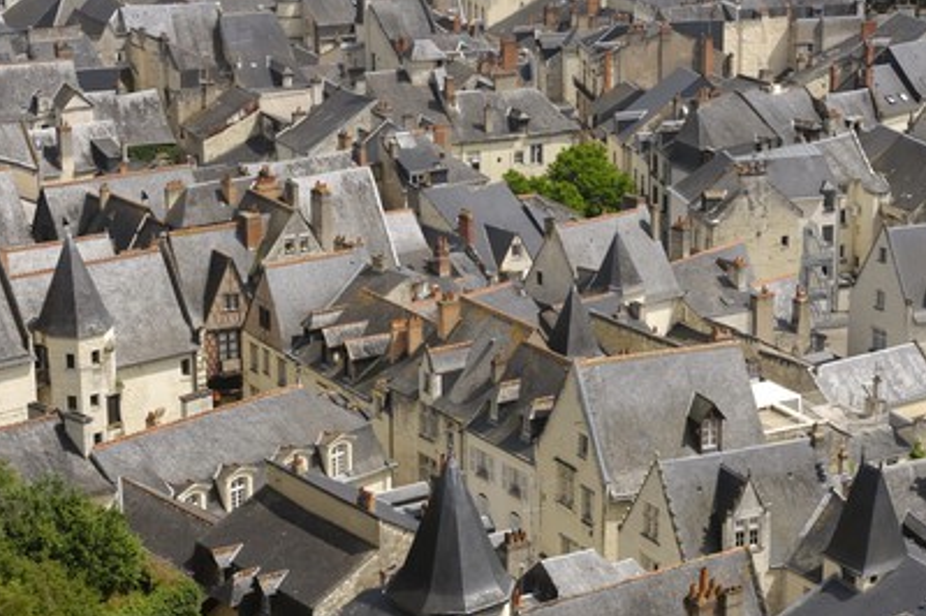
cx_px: 460
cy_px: 301
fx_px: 2519
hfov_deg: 20.8
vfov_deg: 13.9
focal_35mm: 98
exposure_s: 1/160
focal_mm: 62
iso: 250
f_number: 15
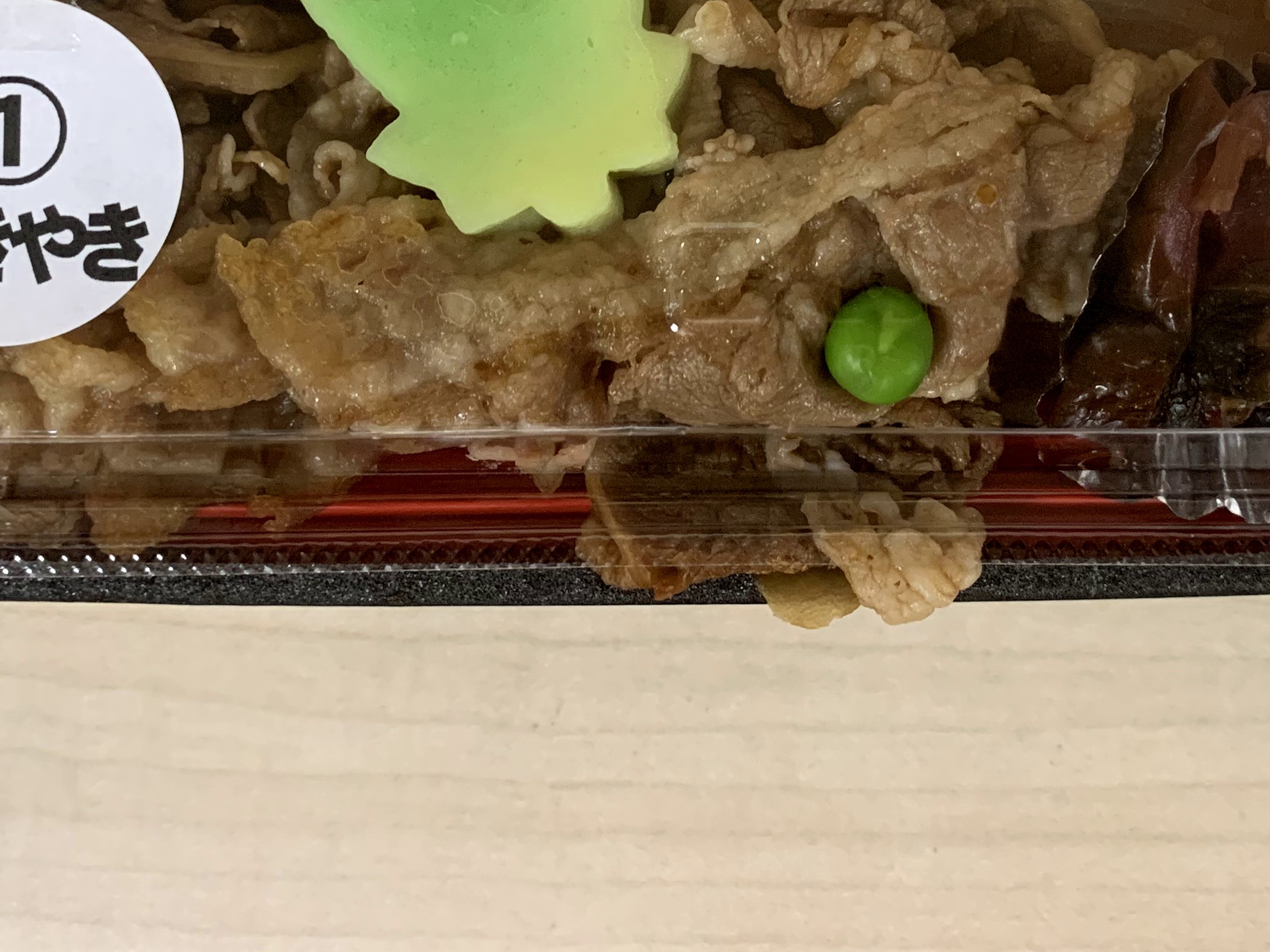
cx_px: 737
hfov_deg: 36.1
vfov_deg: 26.2
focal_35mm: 53
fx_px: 1944
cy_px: 12
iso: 250
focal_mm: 4.25
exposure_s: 1/50
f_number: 1.8
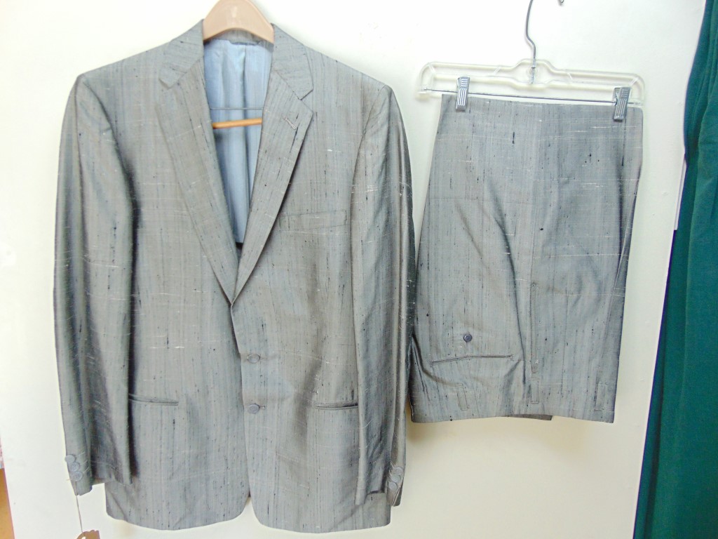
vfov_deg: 54.9
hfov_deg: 69.4
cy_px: 270
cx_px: 359
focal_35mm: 25
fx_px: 519
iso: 200
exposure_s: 1/40
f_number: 3
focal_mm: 4.5
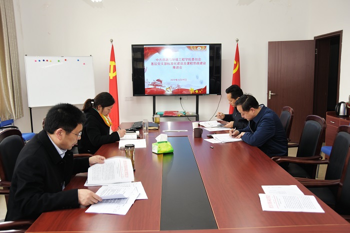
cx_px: 175
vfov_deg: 39.9
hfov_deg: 57.2
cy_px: 116
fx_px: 321
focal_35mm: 33
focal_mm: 22
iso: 200
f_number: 4
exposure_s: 1/30
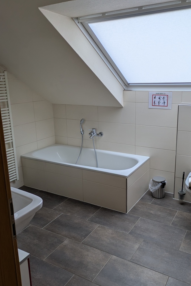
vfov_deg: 61.9
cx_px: 109
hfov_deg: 43.5
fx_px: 239
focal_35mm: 30
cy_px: 143
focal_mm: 5.43
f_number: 1.89
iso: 47
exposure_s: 1/104
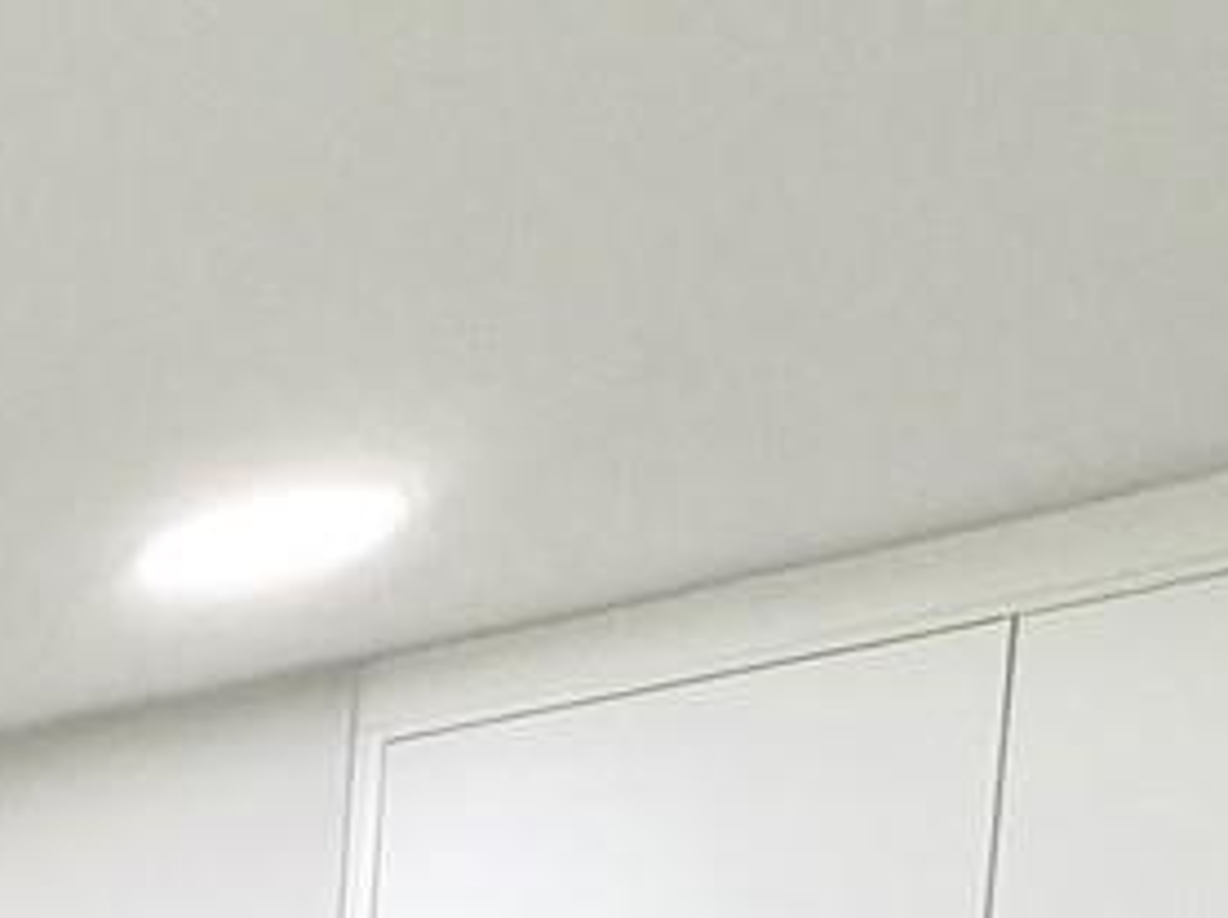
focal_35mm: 81
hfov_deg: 13.7
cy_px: 1987
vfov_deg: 14.3
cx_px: -1946
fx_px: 2870
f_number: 2.2
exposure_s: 1/120
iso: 320
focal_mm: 2.22
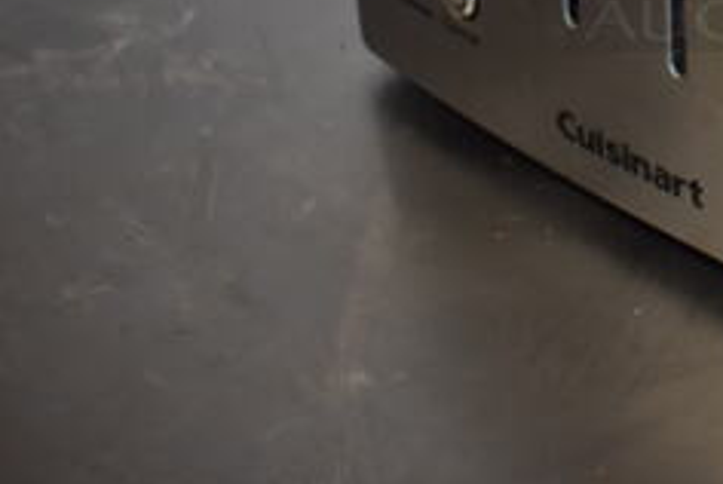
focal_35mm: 89
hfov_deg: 21.0
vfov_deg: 14.8
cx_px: 907
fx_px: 1796
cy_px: -110
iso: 900
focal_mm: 23
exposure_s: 1/125
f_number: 3.8
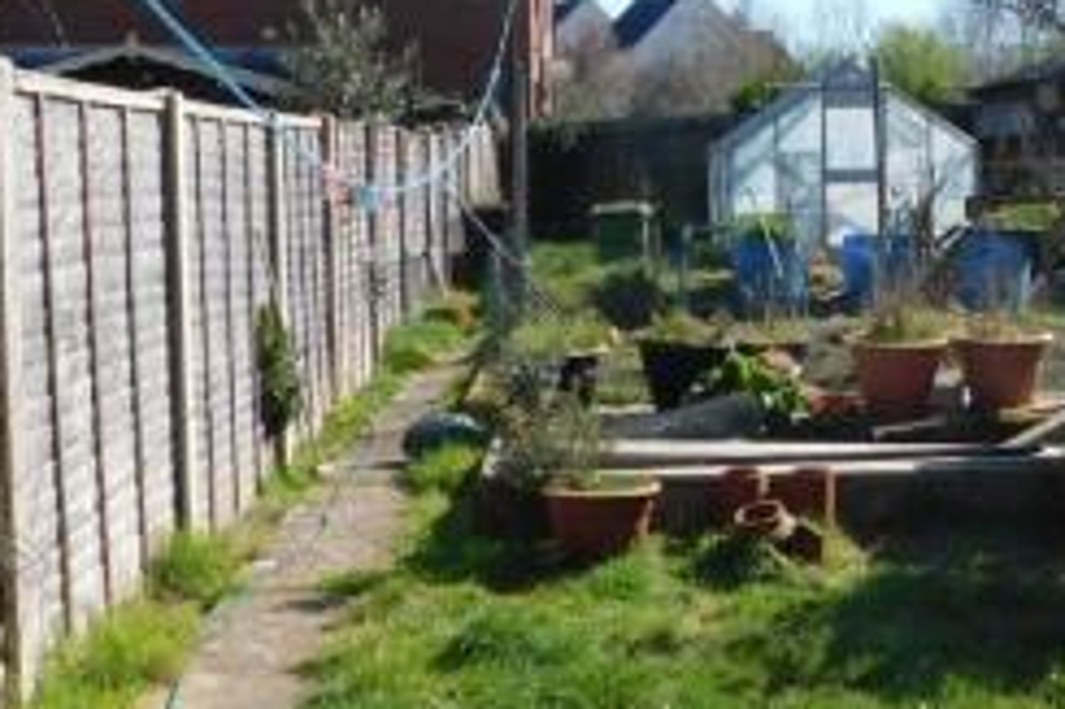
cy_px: 302
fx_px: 1685
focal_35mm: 57
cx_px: 824
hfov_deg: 34.2
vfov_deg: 23.7
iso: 125
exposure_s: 1/1250
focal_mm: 4
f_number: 3
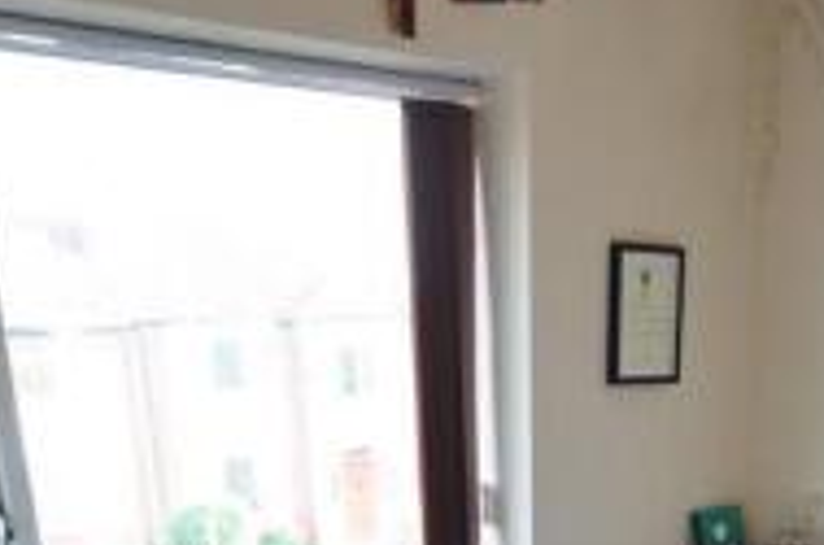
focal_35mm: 52
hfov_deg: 38.1
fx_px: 1187
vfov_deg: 21.5
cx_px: 501
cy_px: 824
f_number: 4.5
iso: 1000
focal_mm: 10
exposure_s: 1/100
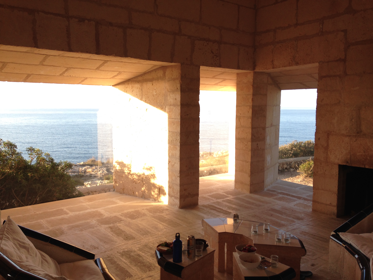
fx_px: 356
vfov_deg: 42.9
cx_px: 186
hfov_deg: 55.4
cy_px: 140
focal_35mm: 33
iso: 50
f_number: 2.4
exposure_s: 1/238
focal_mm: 4.12
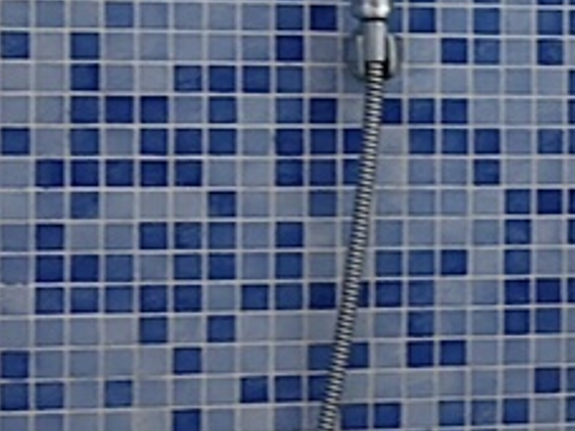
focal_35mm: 158
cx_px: 1463
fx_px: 2625
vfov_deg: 9.4
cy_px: 124
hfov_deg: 10.4
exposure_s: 1/40
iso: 125
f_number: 1.78
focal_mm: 6.86
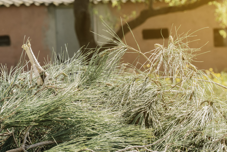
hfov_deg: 15.2
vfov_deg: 10.2
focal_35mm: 135
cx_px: 114
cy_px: 76
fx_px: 851
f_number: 8
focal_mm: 90
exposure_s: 1/250
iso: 100
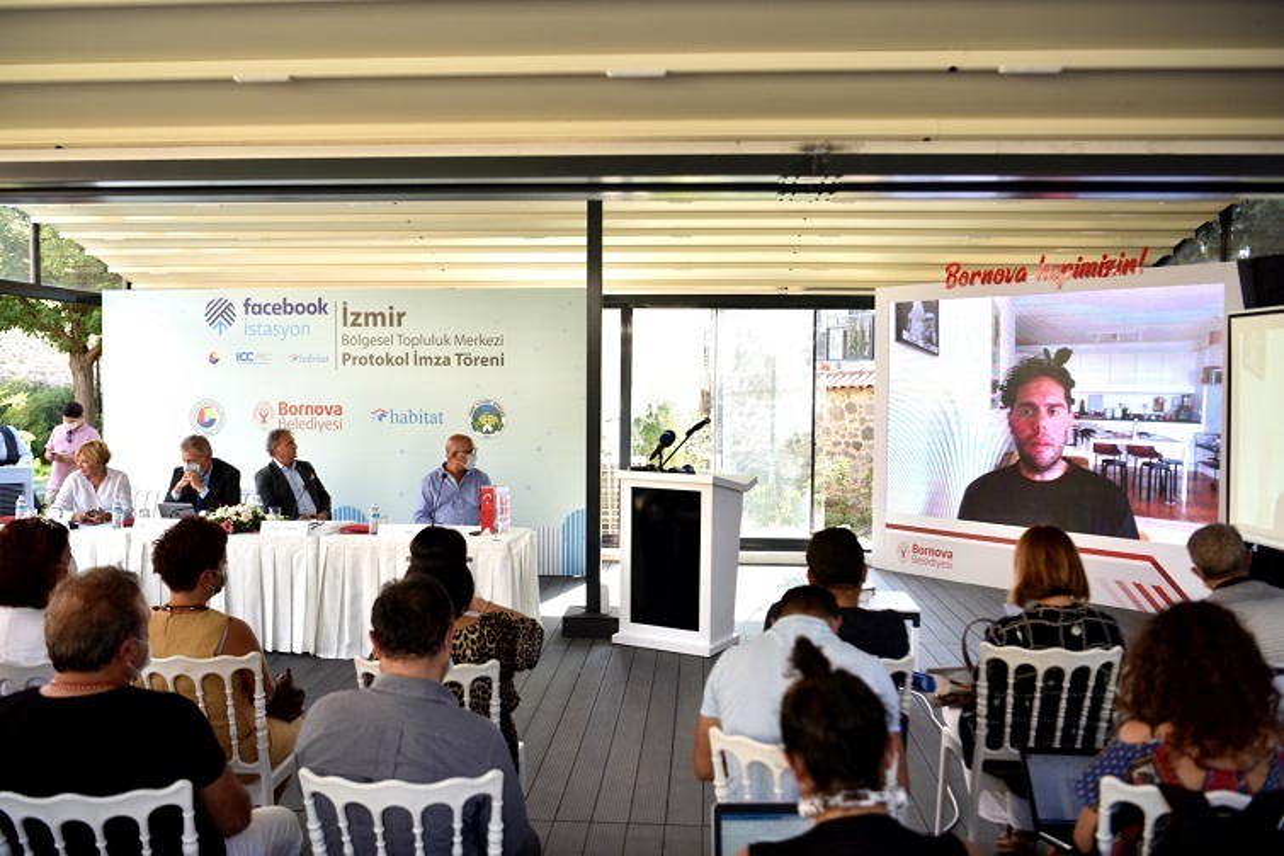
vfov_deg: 42.3
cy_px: 428
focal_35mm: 31
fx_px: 1105
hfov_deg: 60.3
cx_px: 642
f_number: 2.8
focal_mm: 31
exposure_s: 1/200
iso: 200
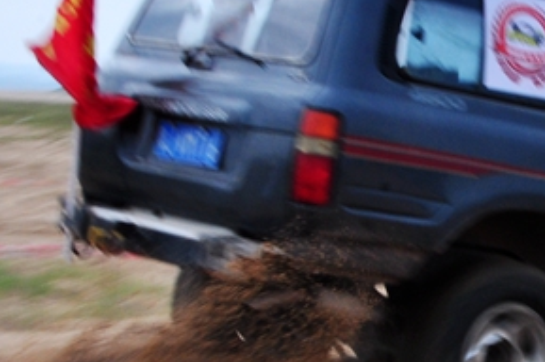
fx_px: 1633
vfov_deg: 12.7
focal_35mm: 108
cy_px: 180
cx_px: 532
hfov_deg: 18.5
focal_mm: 26
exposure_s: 1/60
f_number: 25
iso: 250
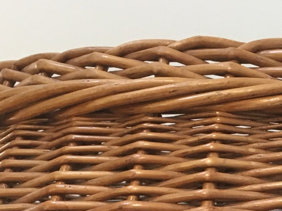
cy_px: 430
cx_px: 271
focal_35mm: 127
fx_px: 1035
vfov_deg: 10.6
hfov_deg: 15.3
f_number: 2.2
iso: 80
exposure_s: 1/33
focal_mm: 4.15
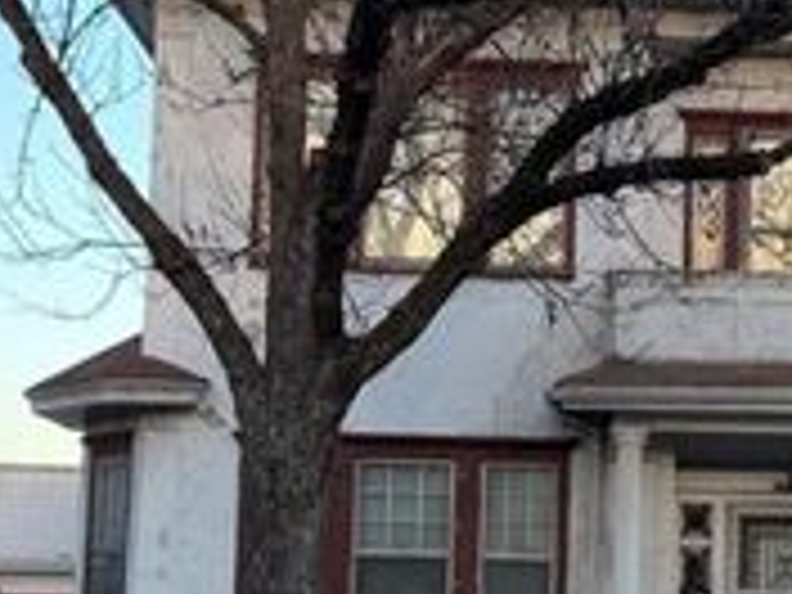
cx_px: 634
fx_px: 1853
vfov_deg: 18.2
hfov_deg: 23.8
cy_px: 322
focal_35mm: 81
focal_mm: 6.76
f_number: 1.78
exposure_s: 1/992
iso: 80
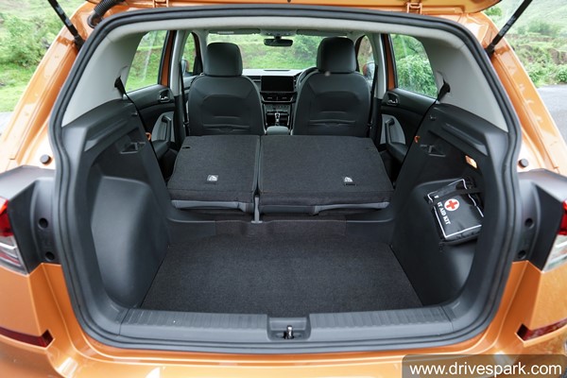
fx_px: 315
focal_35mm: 20
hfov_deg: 84.0
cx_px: 284
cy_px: 189
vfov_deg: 61.9
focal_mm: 20
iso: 1000
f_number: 3.5
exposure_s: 1/500
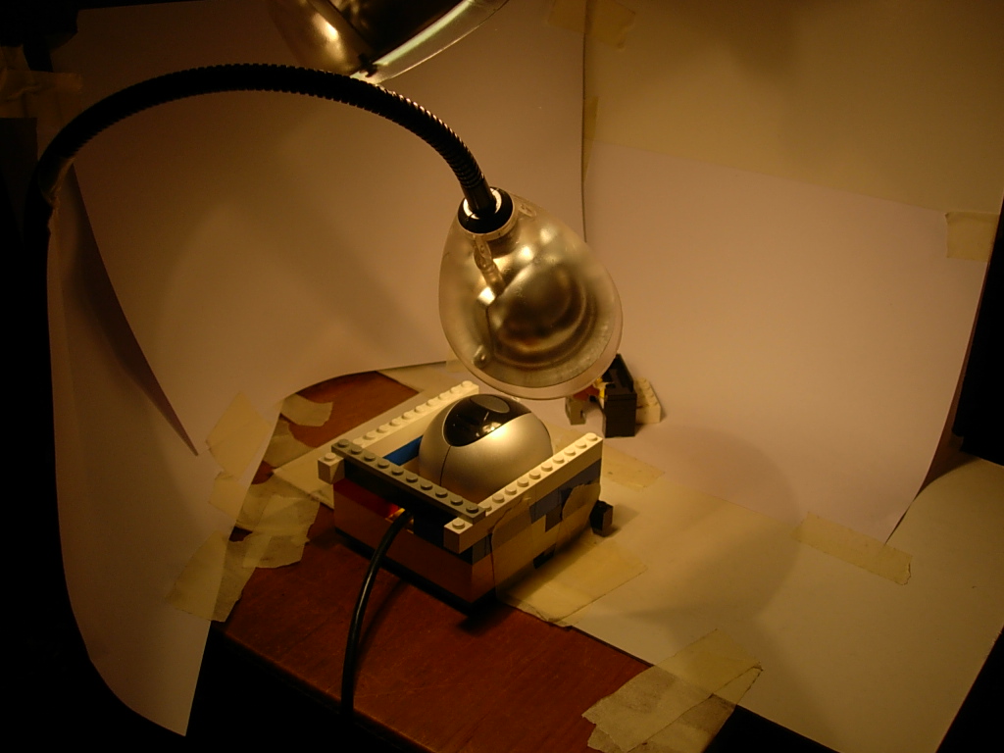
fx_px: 1102
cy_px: 376
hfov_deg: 49.0
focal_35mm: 38
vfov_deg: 37.7
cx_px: 502
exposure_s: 1/215
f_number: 2.8
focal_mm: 7.8
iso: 64
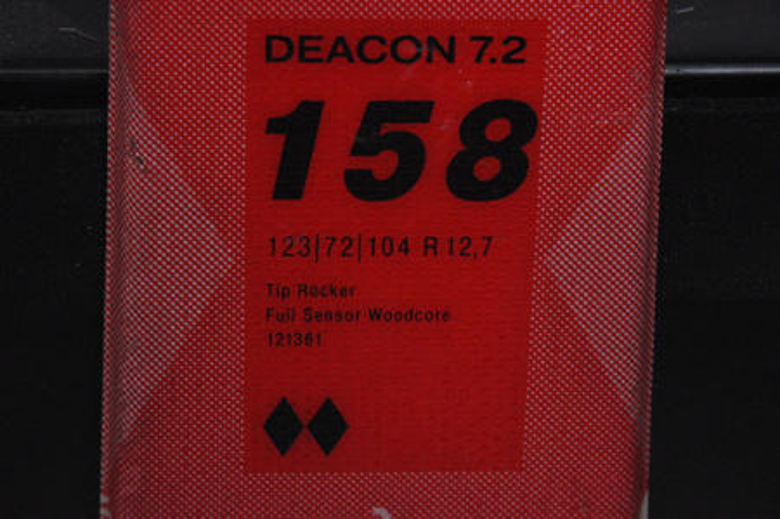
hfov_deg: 13.1
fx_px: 3409
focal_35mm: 158
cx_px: 390
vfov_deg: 8.7
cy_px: 260
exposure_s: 1/125
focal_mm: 105
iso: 3200
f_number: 9.5
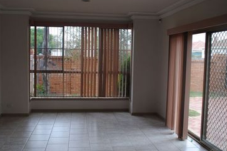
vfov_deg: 37.7
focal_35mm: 35
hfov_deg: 54.5
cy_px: 69
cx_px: 110
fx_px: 220
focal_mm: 18
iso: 200
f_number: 5
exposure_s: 1/100
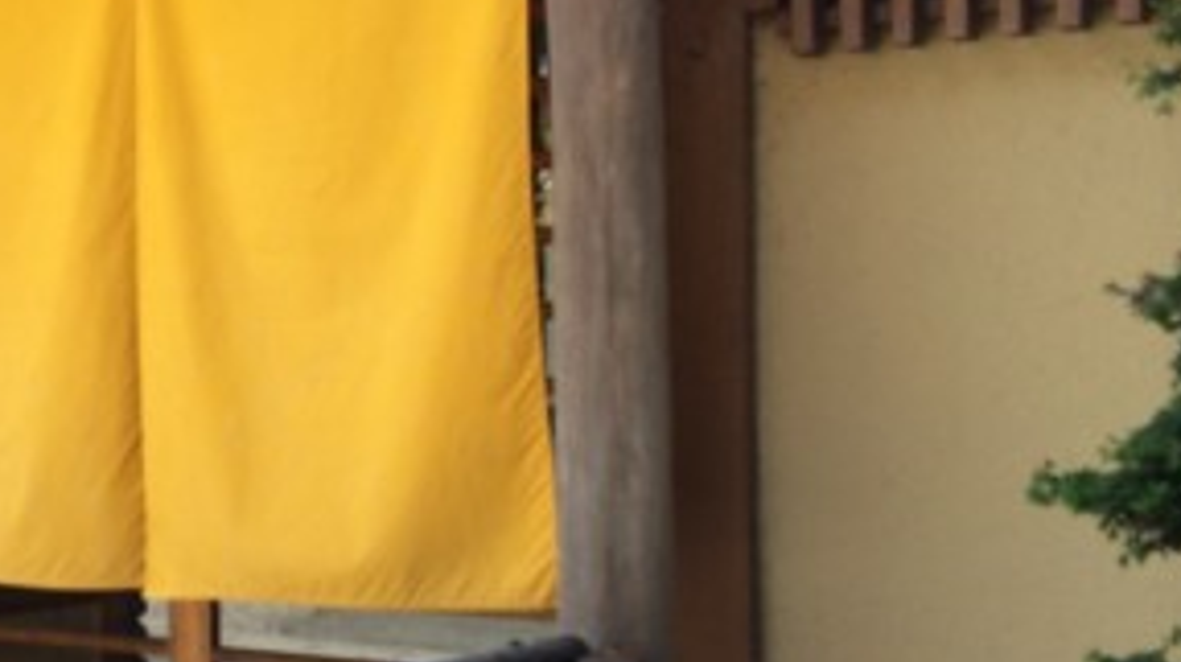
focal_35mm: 73
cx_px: -107
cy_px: 382
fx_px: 2285
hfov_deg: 26.7
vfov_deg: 16.5
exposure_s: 1/223
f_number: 2.2
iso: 32
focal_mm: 4.12
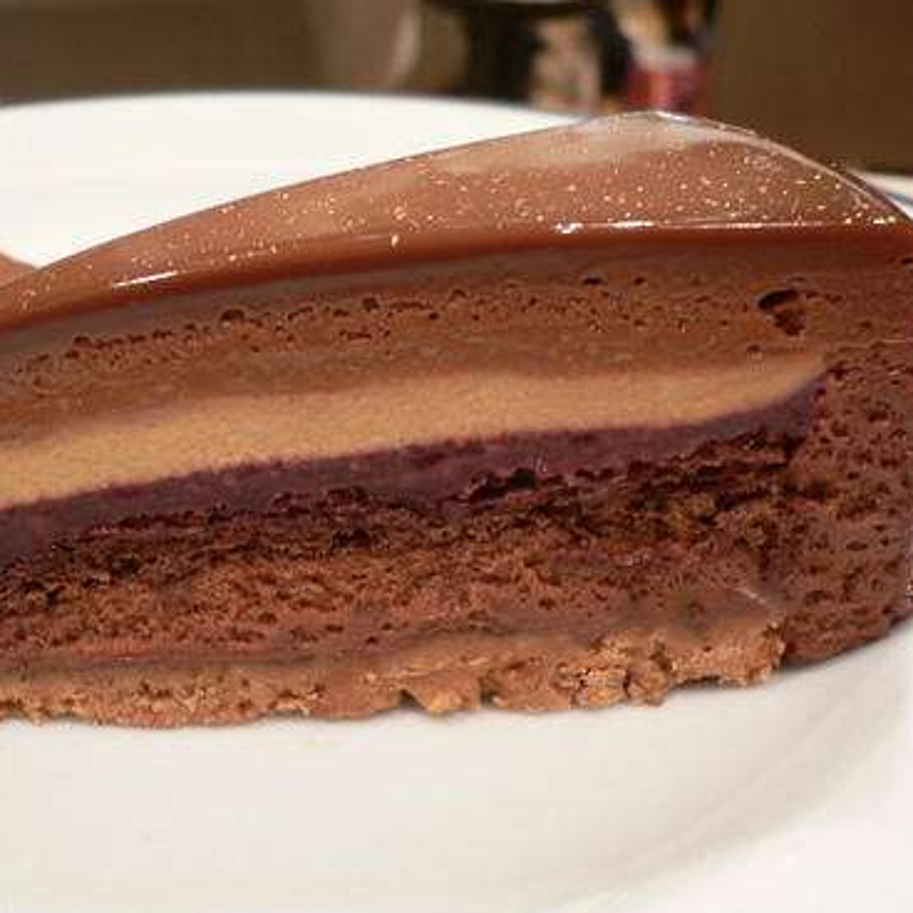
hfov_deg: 39.9
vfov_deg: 40.0
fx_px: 1253
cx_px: 375
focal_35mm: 42
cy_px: 460
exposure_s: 1/8
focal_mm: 5.8
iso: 100
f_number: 2.8
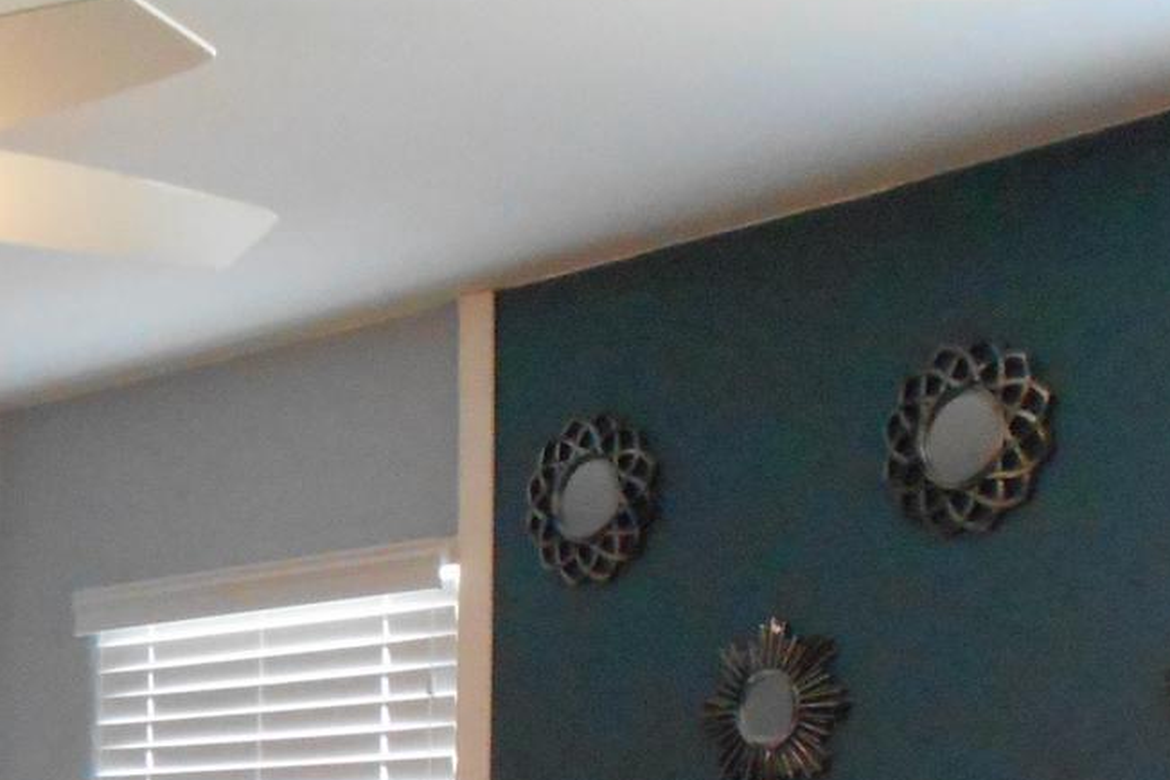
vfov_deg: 15.1
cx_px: -130
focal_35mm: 85
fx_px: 2762
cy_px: 1095
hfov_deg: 22.5
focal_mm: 4.6
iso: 800
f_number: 3.2
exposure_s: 1/60
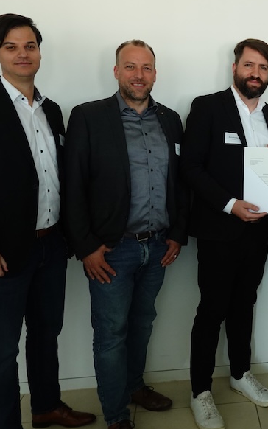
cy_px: 200
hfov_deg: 28.5
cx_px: 272
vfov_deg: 47.2
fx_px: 491
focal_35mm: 42
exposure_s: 1/30
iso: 500
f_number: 2.8
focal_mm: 9
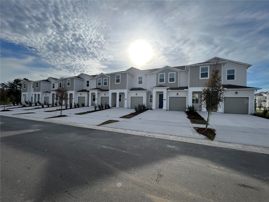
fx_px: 101
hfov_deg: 106.2
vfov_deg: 89.9
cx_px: 134
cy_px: 101
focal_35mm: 13
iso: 32
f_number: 1.8
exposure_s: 1/2053
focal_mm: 1.57
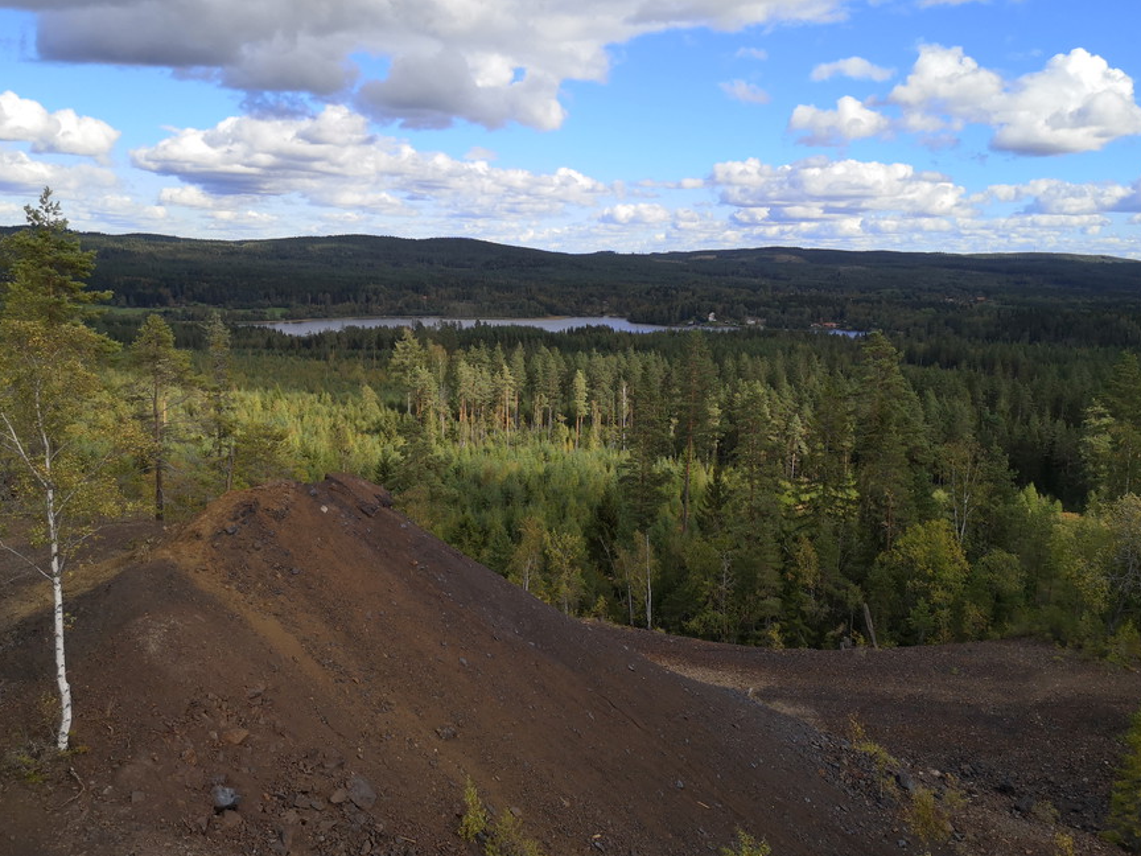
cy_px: 400
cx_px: 586
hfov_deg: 60.0
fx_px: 989
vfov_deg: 46.8
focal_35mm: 30
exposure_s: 1/2110
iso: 50
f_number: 1.8
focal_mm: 3.95
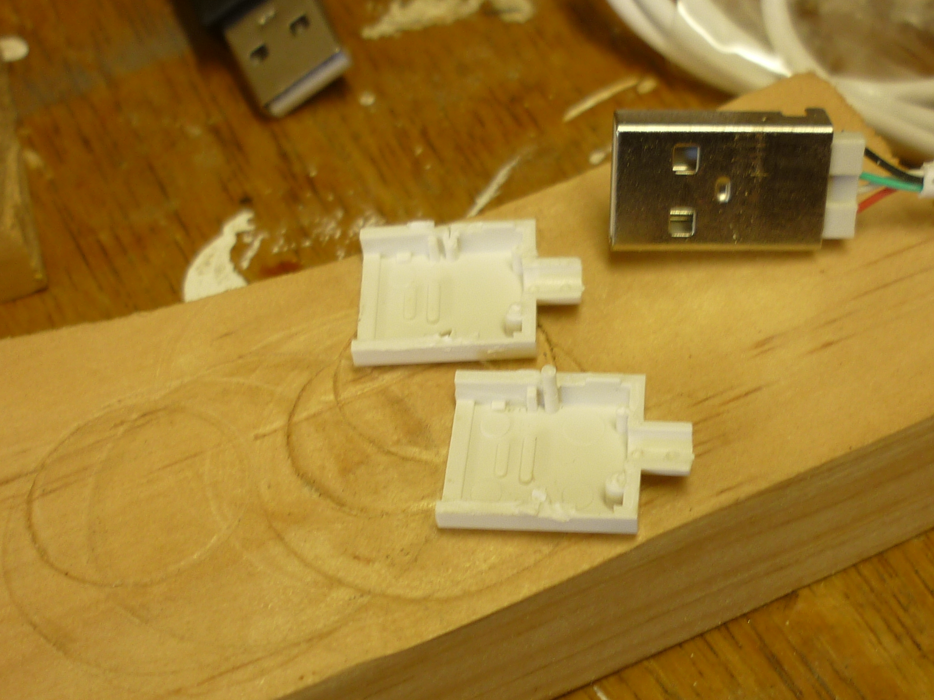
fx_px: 1592
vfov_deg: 24.8
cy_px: 415
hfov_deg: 32.7
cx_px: 532
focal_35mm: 59
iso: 80
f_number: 2.8
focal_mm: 5.5
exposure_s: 1/40
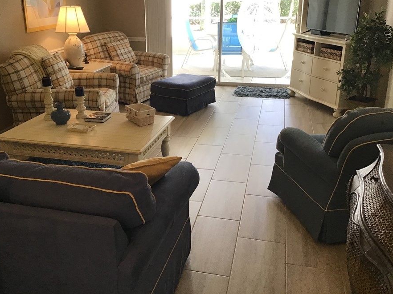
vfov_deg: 39.5
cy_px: 125
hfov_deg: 51.2
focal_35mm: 36
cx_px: 167
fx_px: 409
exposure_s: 1/30
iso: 32
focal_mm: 3.3
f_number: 2.4
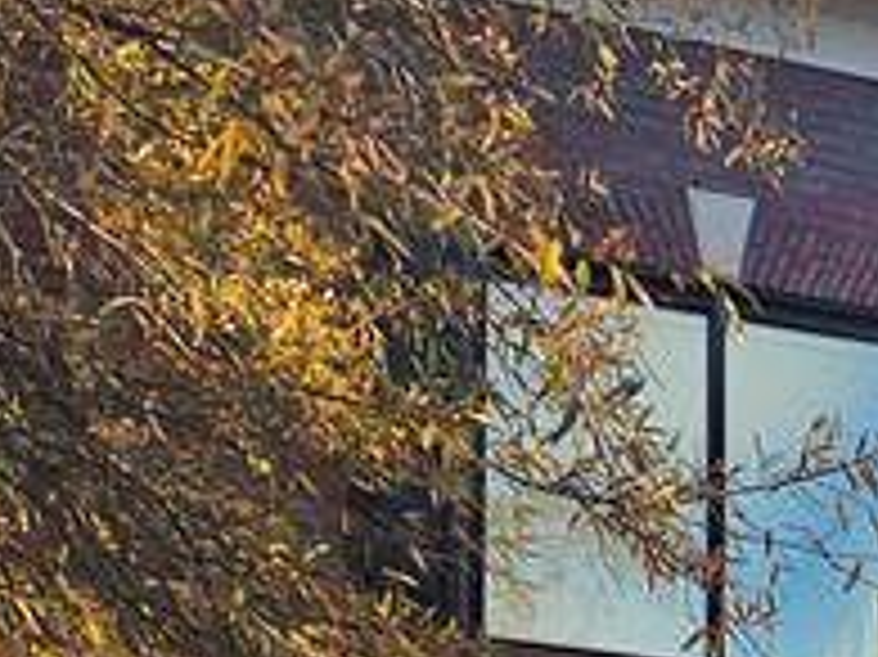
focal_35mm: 121
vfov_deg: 11.1
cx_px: 1684
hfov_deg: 14.0
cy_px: 1323
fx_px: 3067
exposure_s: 1/180
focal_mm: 6.3
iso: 25
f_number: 1.7
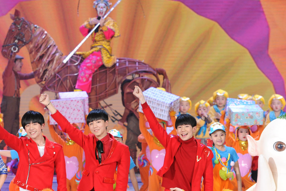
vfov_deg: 5.7
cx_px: 25
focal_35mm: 240
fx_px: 1906
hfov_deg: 8.5
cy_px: 108
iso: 800
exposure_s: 1/320
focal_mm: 112
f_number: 4.5
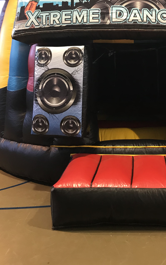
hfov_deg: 26.9
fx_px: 340
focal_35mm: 47
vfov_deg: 41.1
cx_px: 132
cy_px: 58
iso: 40
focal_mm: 3.99
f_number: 1.8
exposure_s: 1/17
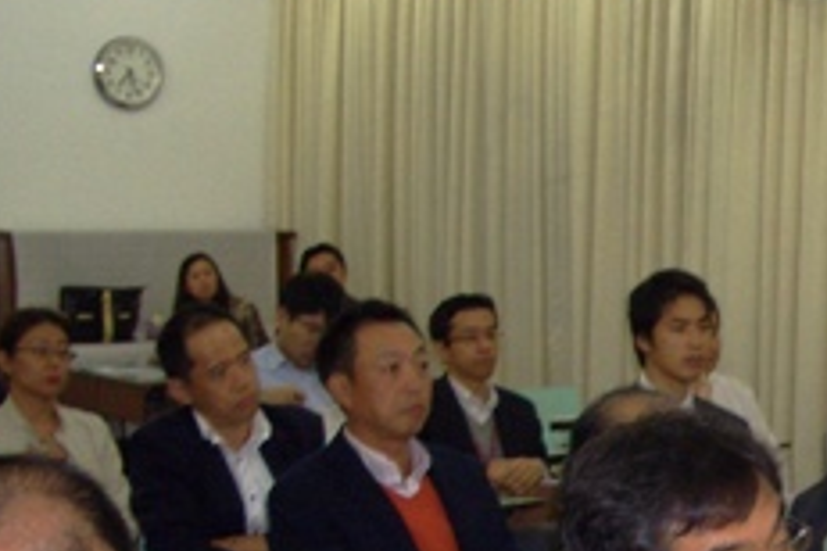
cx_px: 920
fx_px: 2320
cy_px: 576
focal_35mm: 101
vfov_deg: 13.3
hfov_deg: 19.3
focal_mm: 5.8
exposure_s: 1/60
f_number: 2.6
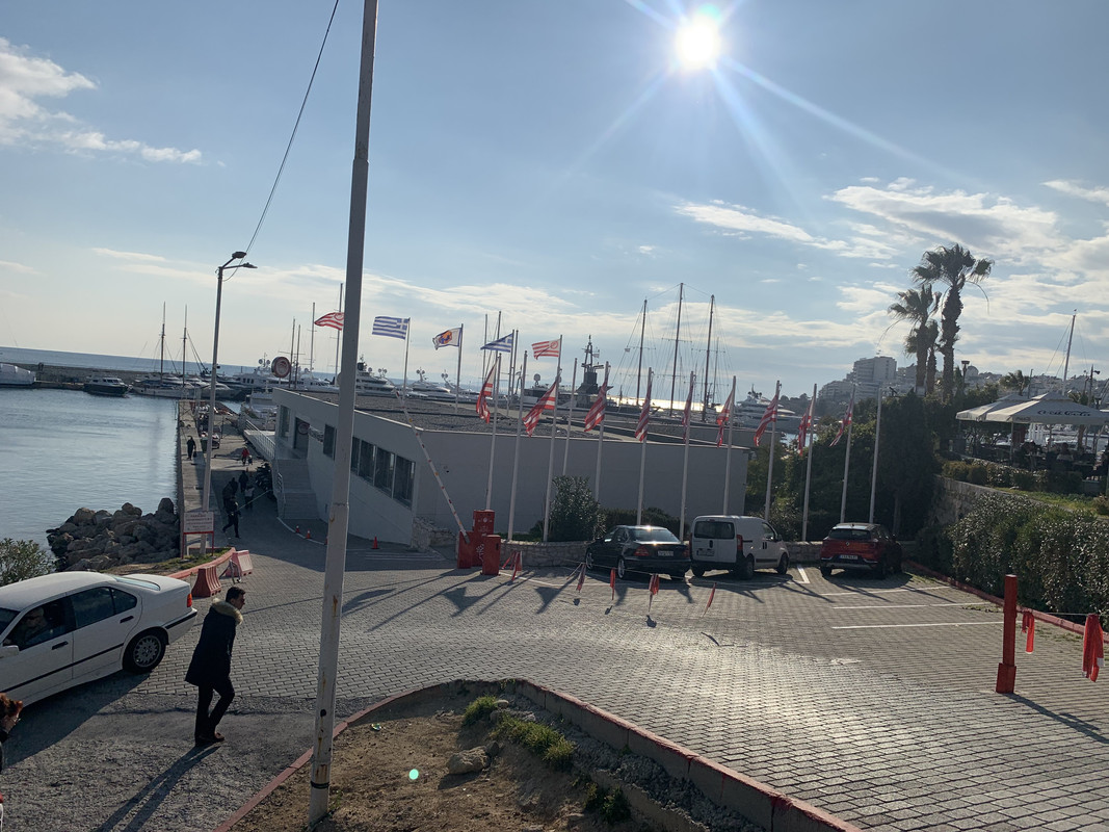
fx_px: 833
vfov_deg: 53.1
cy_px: 416
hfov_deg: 67.3
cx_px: 554
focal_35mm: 26
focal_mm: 4.25
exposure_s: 1/13333
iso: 25
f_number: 1.8
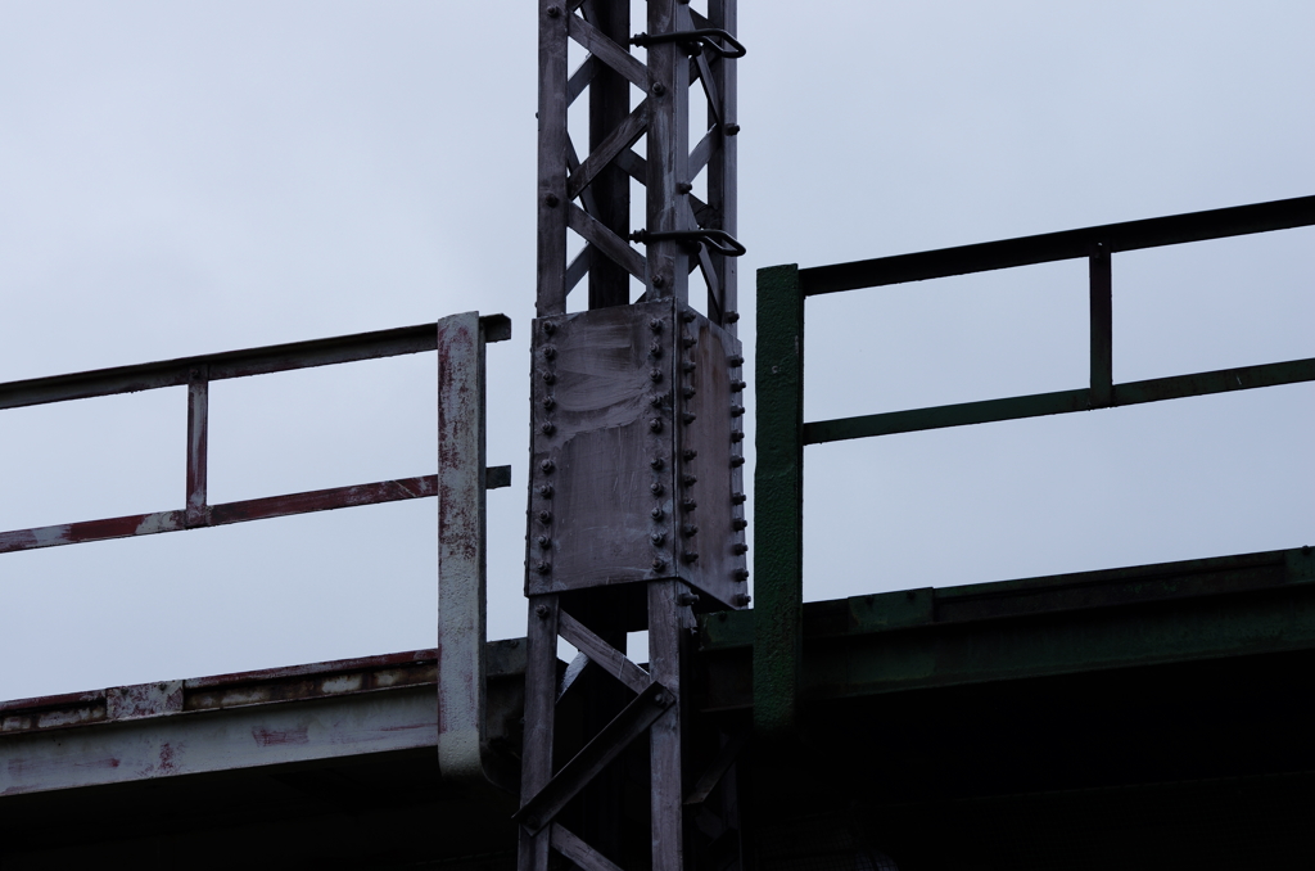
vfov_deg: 8.4
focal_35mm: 162
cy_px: 436
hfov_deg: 12.7
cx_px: 658
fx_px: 5905
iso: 100
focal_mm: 108
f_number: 6.3
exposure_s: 1/15
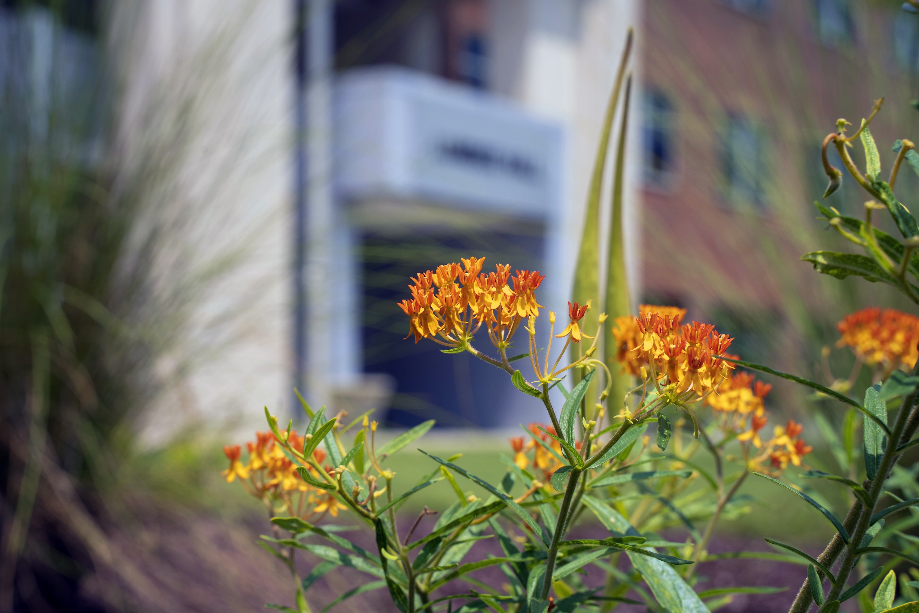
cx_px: 460
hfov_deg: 27.0
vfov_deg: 18.2
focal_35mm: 75
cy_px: 306
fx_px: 1914
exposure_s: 1/250
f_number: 10
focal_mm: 75
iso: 160
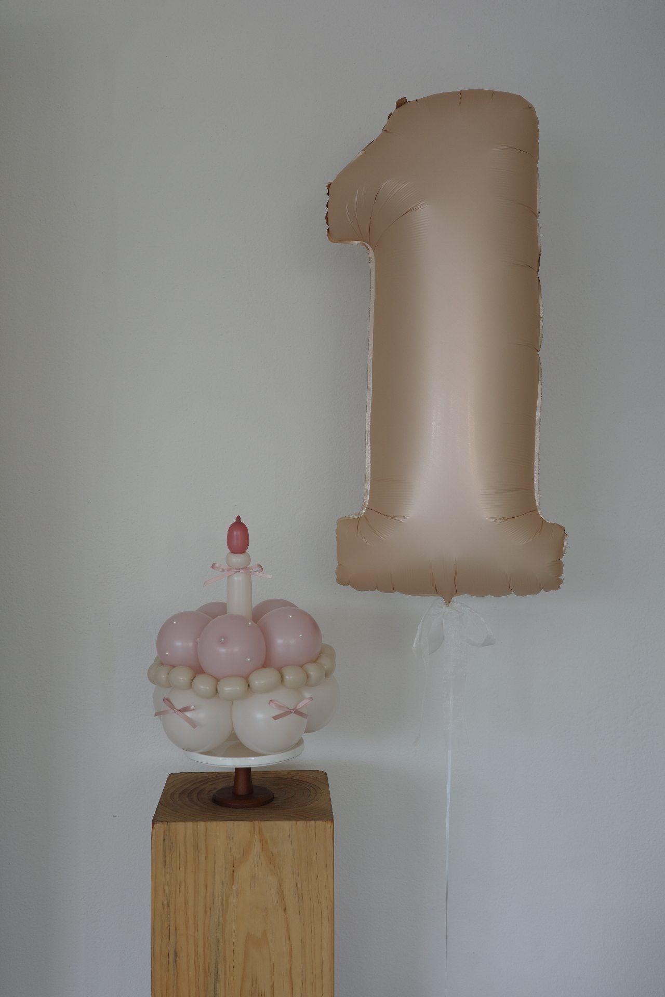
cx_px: 332
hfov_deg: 33.4
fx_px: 1108
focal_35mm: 40
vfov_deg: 48.5
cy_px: 498
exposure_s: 1/80
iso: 100
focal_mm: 26
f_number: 3.2
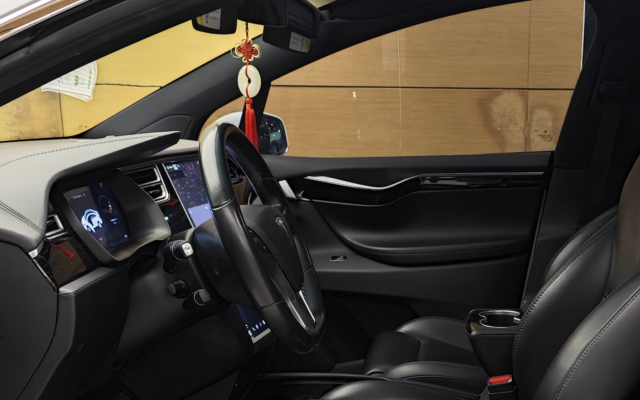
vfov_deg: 22.6
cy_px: 359
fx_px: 977
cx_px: 449
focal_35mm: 56
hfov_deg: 35.7
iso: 800
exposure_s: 1/50
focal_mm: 8.7
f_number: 1.9
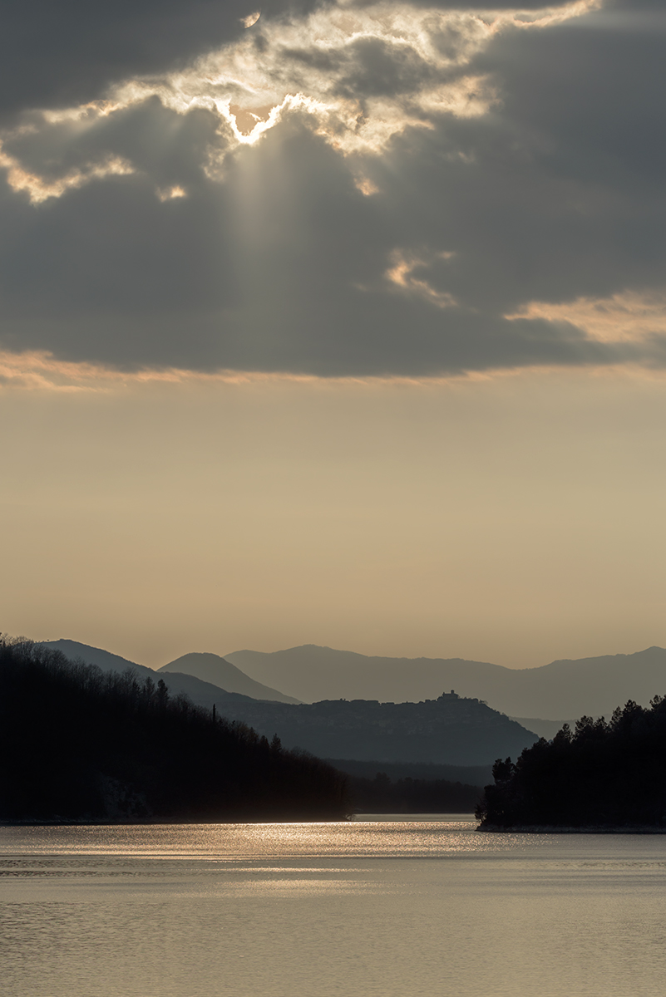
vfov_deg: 13.7
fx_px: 4159
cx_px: 333
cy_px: 498
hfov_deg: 9.2
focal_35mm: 150
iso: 110
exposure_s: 1/1600
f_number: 8
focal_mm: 150
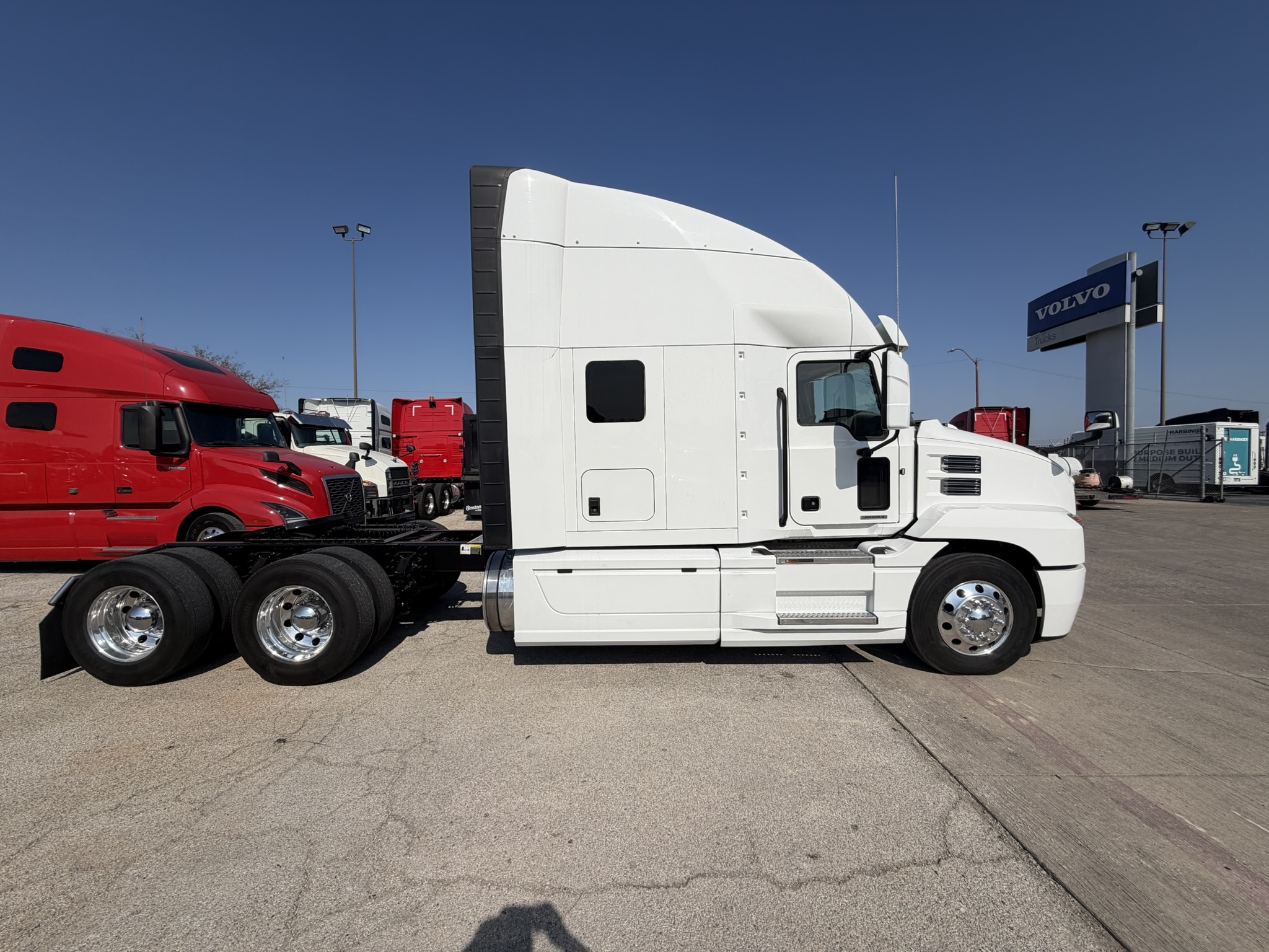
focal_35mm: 14
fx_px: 513
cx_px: 634
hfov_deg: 102.1
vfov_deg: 85.7
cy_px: 476
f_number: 2.2
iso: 25
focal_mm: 2.22
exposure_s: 1/2717
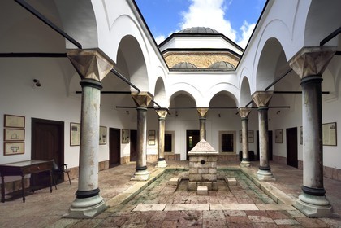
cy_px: 114
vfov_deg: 81.2
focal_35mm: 14
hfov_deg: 104.3
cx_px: 170
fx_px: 133
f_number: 10
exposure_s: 1/160
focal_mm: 14
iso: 200
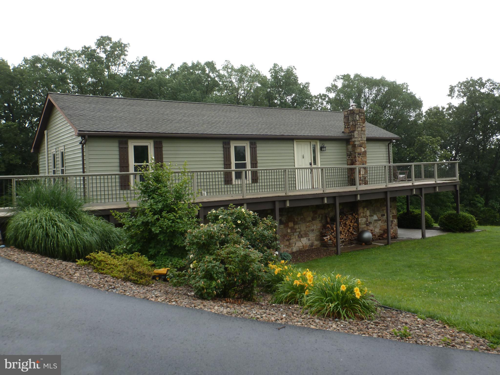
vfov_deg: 46.8
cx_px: 250
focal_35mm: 30
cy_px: 188
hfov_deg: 60.0
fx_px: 433
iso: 100
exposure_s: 1/125
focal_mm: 5.4
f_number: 3.5
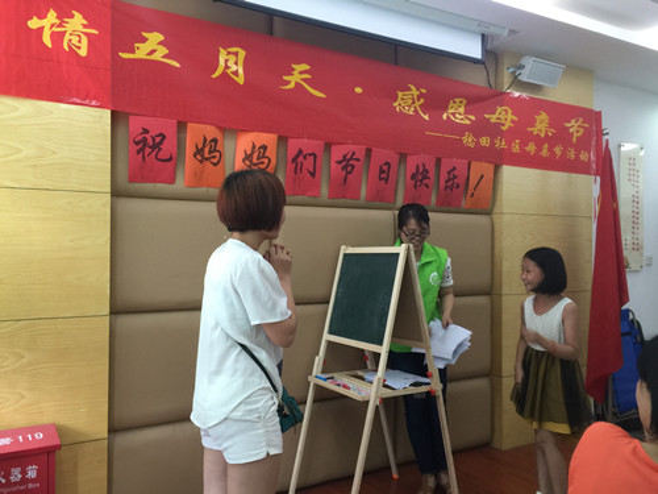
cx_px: 329
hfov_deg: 61.7
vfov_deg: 48.2
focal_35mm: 29
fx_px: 551
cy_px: 247
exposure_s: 1/17
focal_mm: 4.15
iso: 64
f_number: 2.2
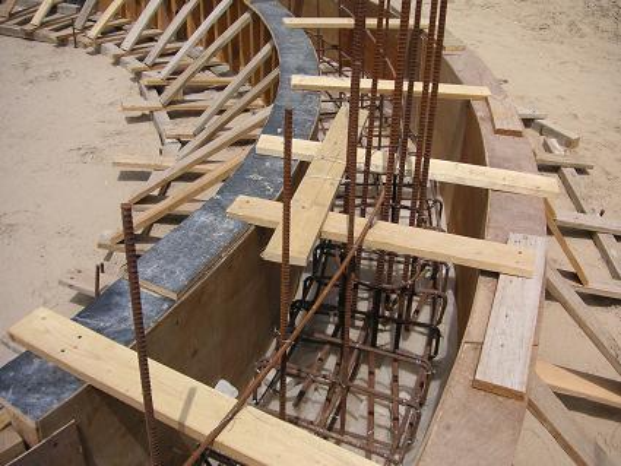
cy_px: 233
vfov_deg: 38.7
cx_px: 310
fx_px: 664
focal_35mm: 37
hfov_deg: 50.1
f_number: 6.7
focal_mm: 6.1
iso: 50
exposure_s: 1/350
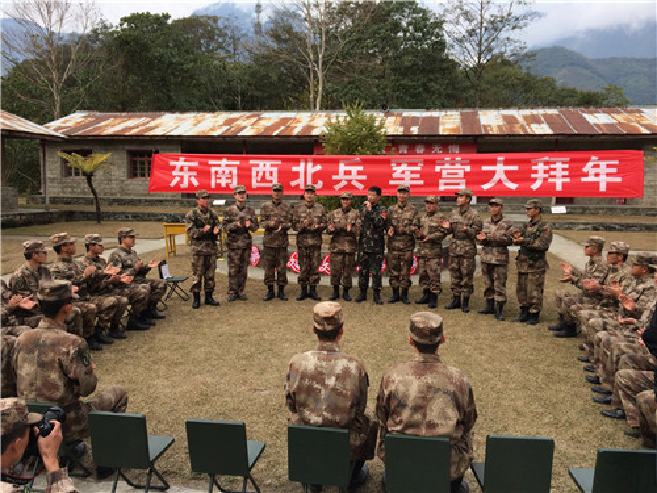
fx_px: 569
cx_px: 328
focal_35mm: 30
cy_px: 246
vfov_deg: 46.8
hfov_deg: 60.0
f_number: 2.2
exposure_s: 1/1080
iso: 32
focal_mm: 4.12
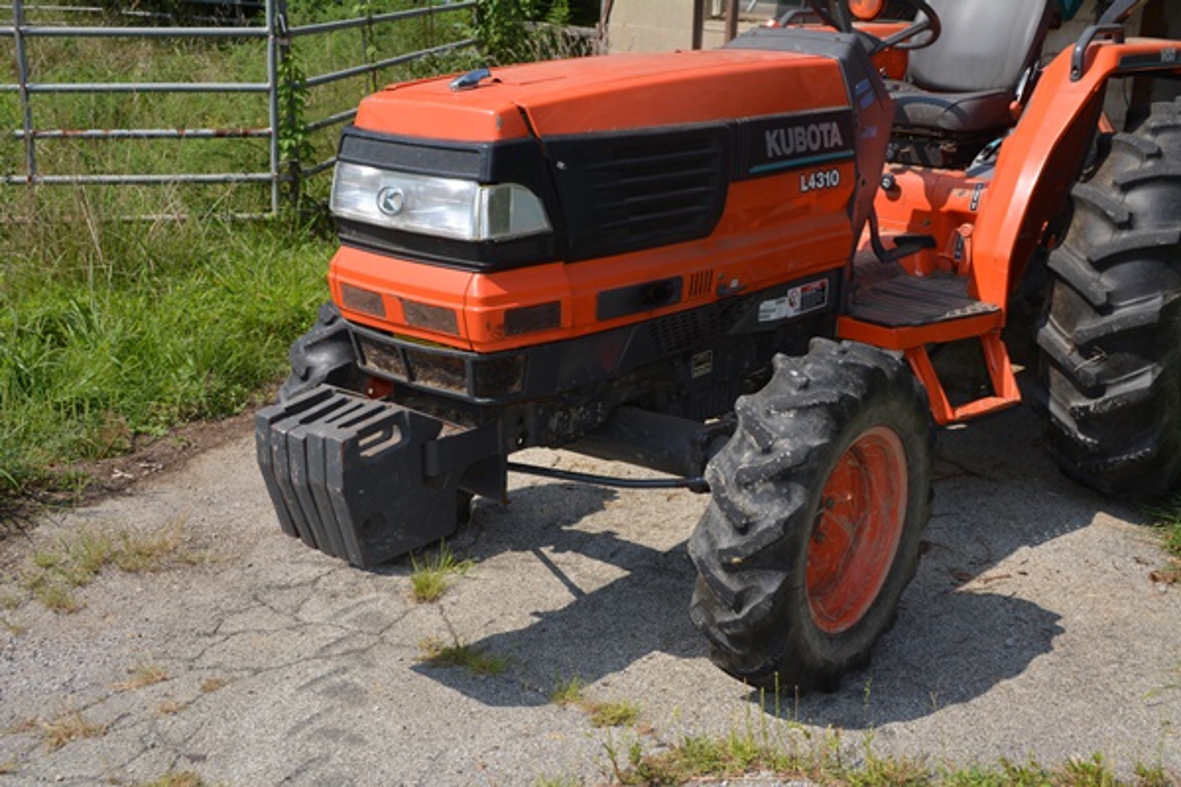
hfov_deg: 46.4
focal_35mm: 42
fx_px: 1378
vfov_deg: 31.9
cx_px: 590
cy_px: 394
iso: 100
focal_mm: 28
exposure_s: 1/200
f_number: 8
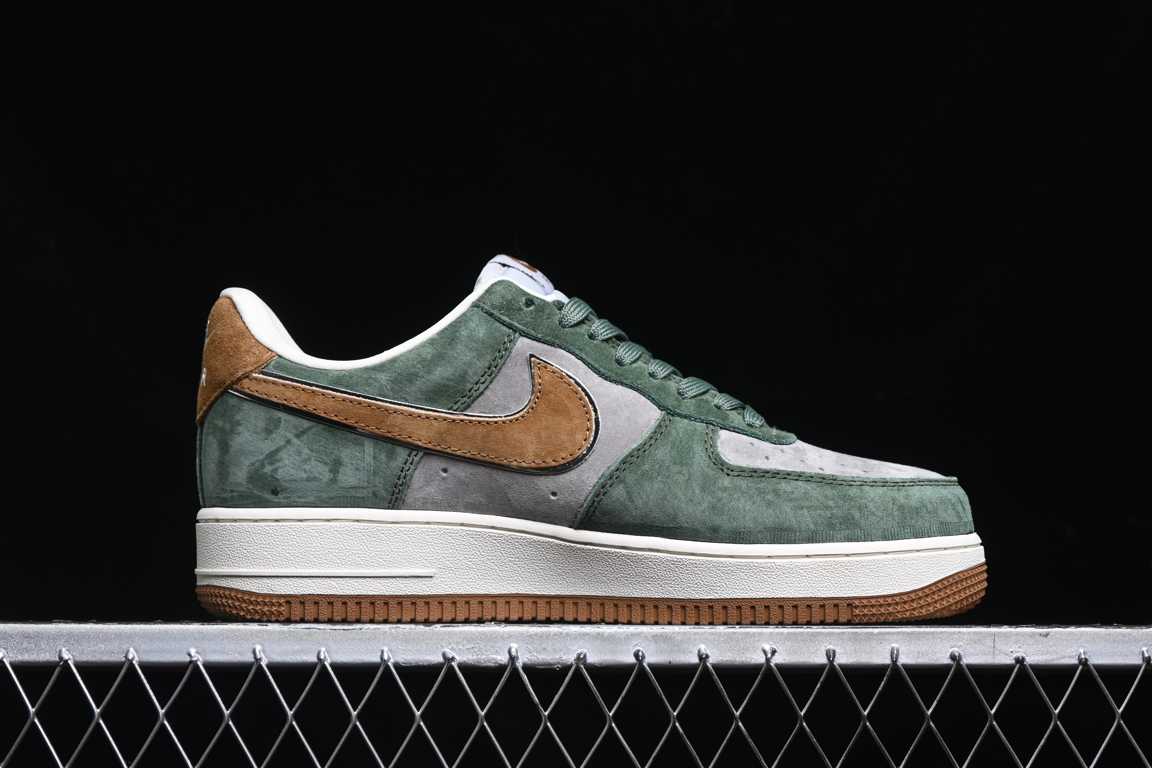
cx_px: 576
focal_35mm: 75
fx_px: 2400
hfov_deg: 27.0
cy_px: 384
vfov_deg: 18.2
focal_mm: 50
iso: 160
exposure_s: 1/60
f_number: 6.3
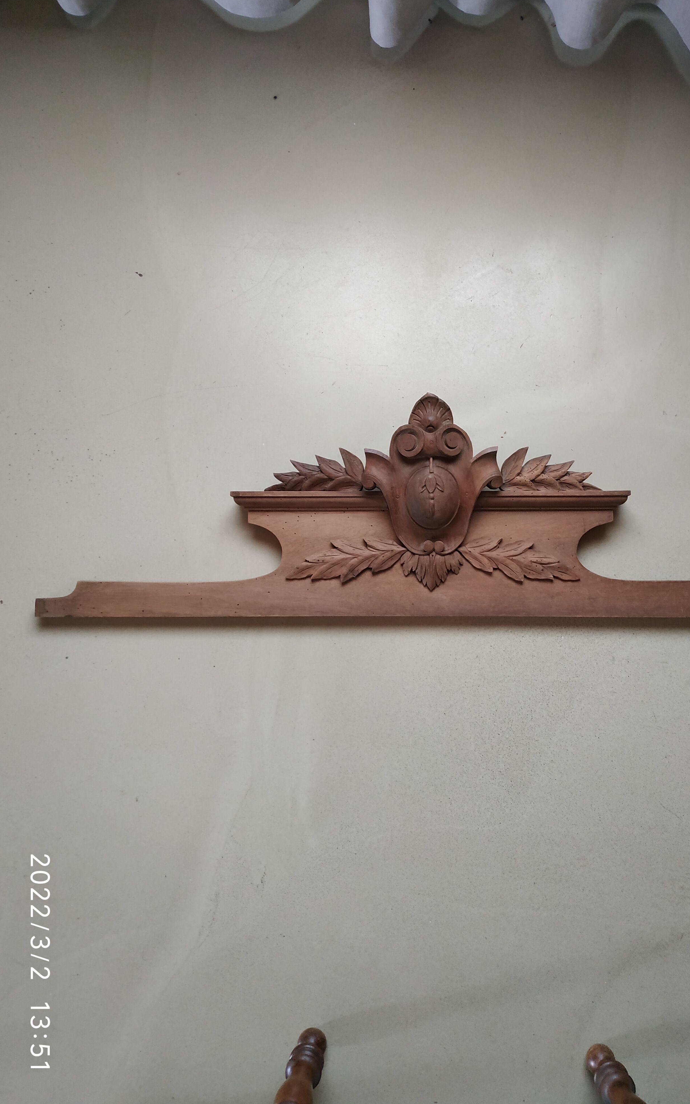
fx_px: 782
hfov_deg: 47.3
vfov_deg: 70.4
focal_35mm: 26
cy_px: 542
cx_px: 417
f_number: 1.9
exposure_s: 1/25
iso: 400
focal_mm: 3.94
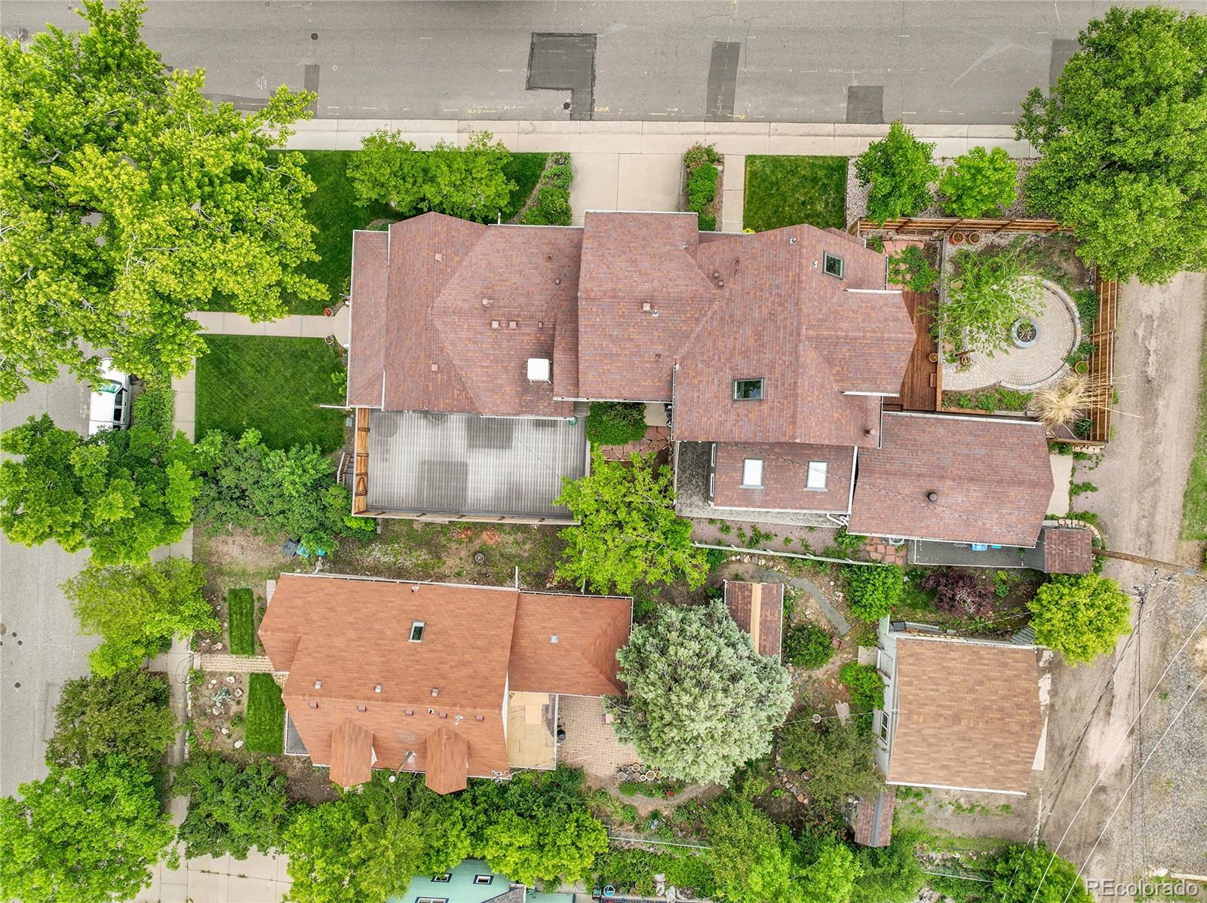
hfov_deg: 71.6
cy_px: 452
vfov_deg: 56.8
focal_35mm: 24
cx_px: 604
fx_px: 836
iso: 100
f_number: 2.8
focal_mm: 12.29
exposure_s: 1/30
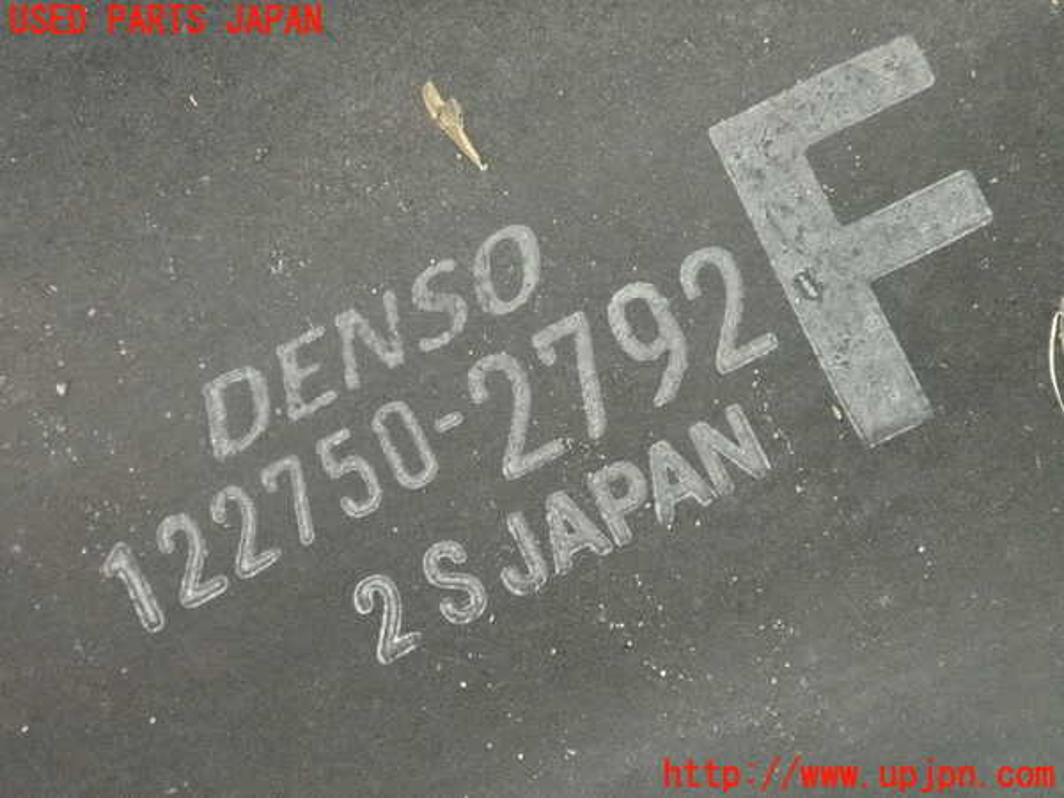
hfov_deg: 19.6
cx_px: 532
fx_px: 3074
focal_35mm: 100
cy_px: 399
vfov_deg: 14.8
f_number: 4.9
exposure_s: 1/125
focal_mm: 18
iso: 8000
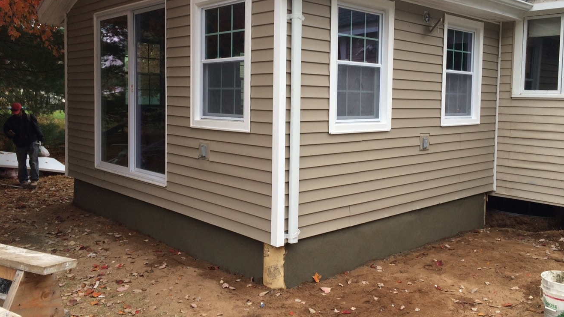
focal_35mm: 32
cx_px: 284
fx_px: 479
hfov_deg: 61.0
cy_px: 121
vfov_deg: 36.5
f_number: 2.2
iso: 50
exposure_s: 1/120
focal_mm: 4.15
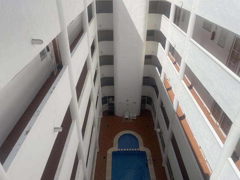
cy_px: 90
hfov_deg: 67.3
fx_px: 180
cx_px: 120
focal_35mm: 26
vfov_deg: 53.1
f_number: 1.6
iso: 32
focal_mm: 4.2
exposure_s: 1/5556
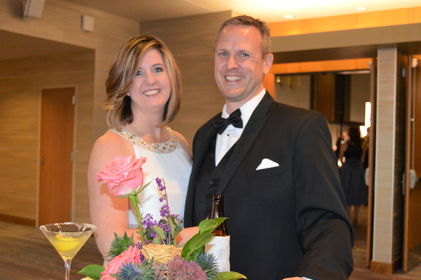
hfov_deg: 46.4
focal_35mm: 42
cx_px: 210
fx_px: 491
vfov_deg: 31.8
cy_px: 140
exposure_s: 1/60
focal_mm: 28
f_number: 4
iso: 2500
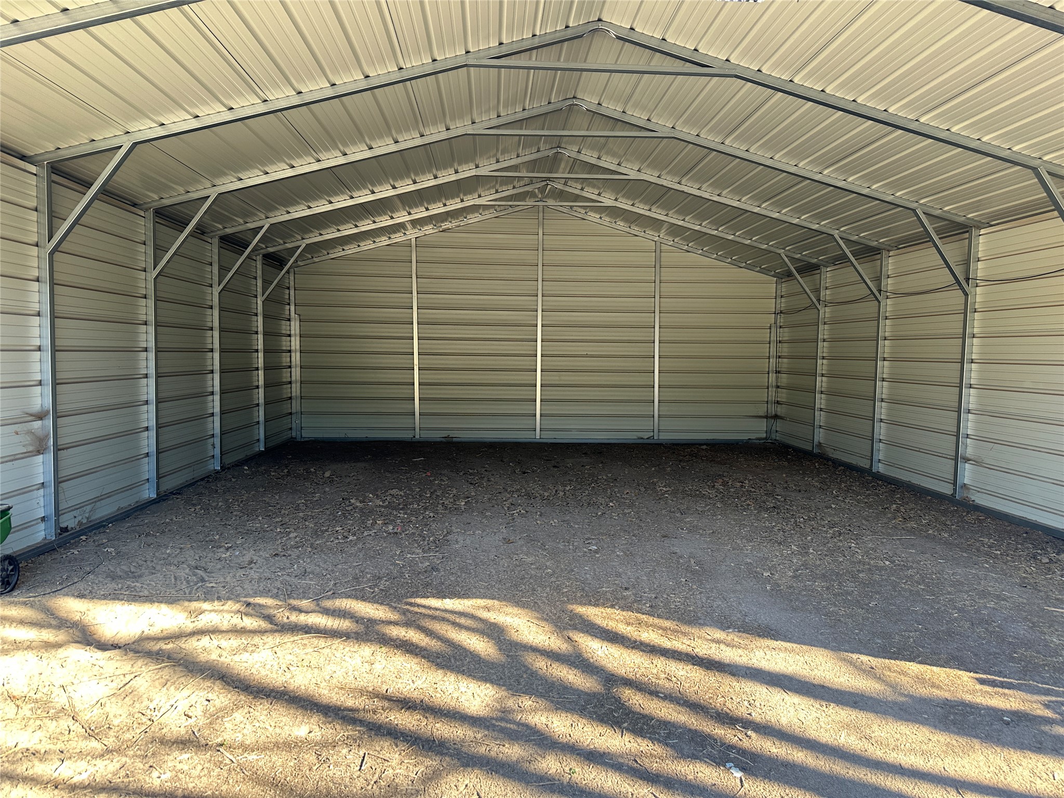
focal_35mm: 24
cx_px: 532
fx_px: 738
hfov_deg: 71.6
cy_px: 399
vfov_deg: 56.8
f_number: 1.78
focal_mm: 6.86
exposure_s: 1/172
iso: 80
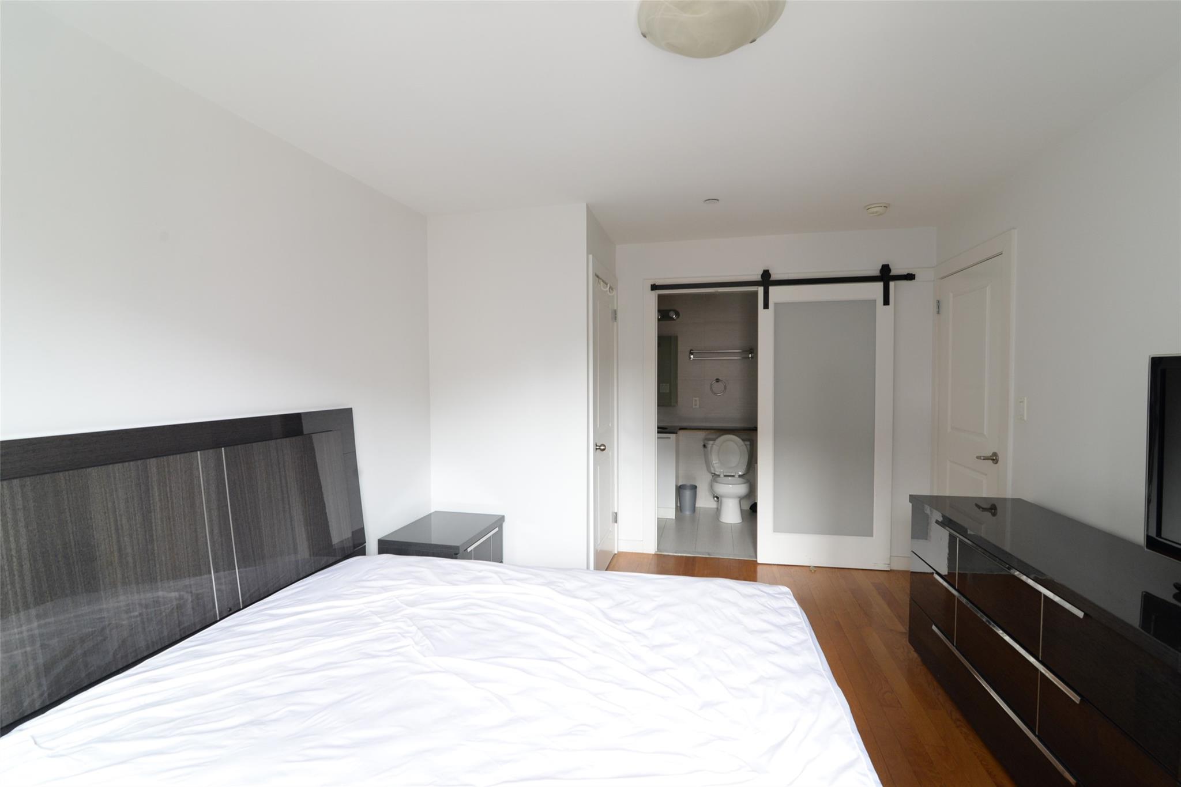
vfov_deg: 73.8
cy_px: 394
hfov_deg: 96.7
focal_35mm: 16
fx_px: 525
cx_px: 590
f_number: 7.1
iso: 1000
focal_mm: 16
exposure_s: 1/15
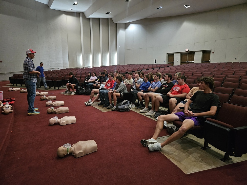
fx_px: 164
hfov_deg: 73.9
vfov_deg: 58.9
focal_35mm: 23
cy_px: 92
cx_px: 124
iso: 800
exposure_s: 1/24
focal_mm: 5.4
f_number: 1.8
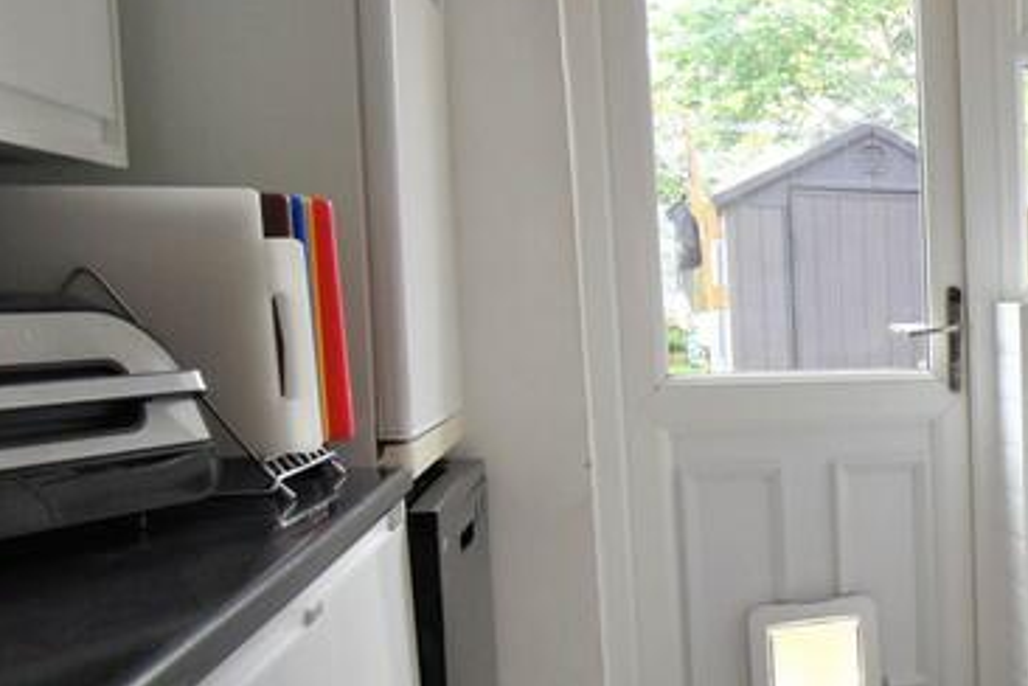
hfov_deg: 34.1
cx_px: 1320
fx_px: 1199
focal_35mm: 42
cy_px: 434
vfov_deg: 31.7
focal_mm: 10
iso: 800
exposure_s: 1/100
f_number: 5
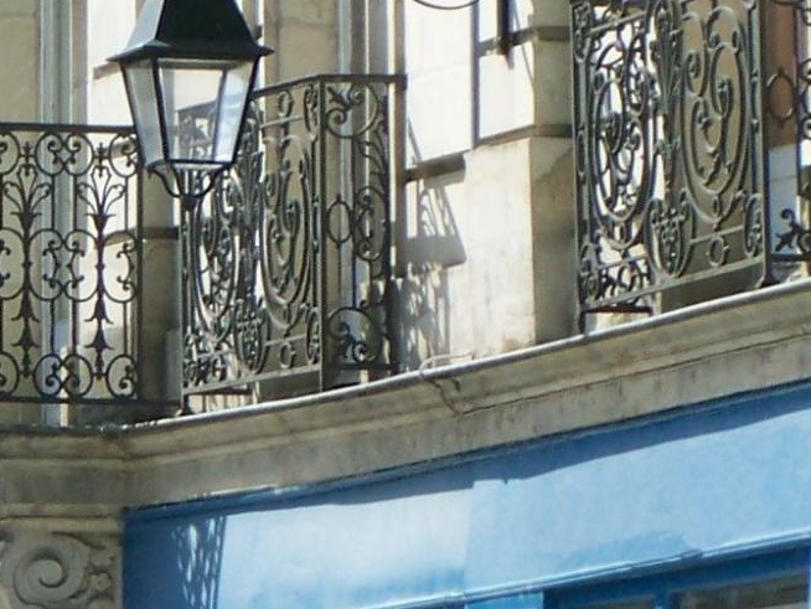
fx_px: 13219
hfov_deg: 3.5
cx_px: -156
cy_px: 616
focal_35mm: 564
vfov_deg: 2.6
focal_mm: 20.3
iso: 64
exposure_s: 1/320
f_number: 4.5
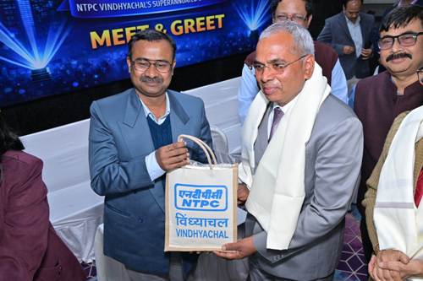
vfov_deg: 39.1
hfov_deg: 56.2
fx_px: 396
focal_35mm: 34
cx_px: 212
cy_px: 140
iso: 640
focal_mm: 22.5
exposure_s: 1/125
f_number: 5.6
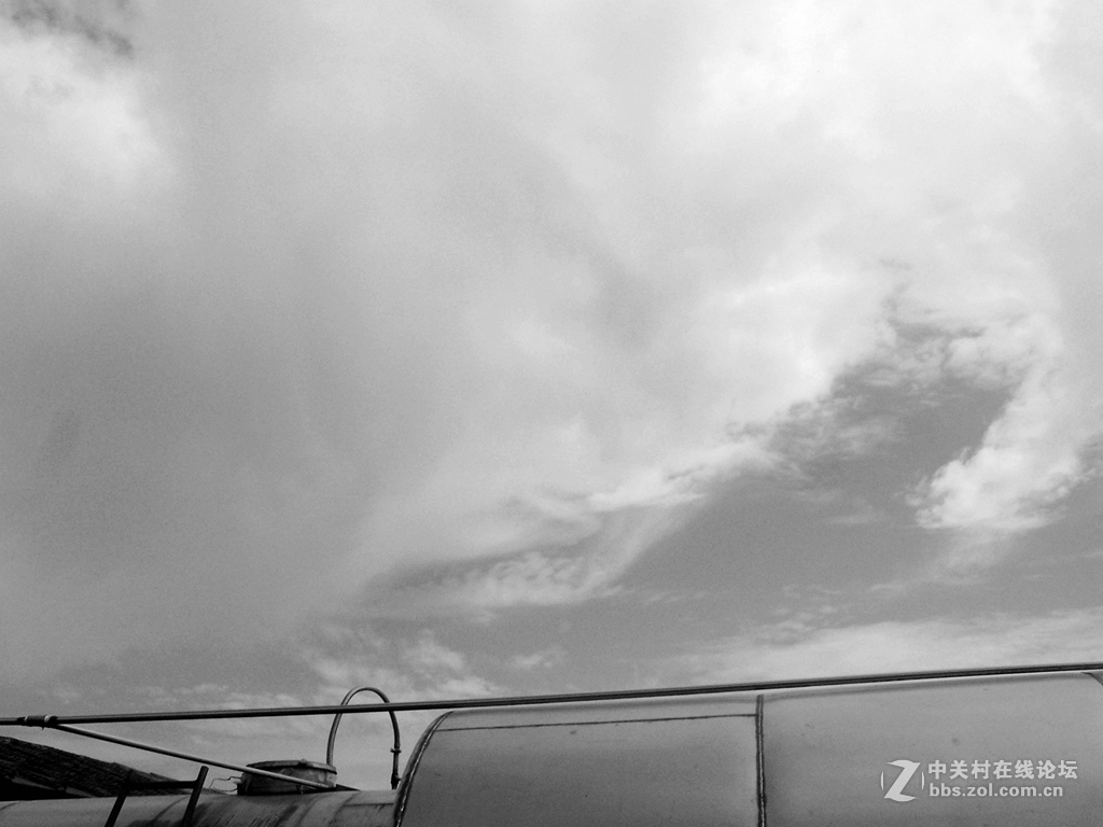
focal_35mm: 38
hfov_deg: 49.0
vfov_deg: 37.7
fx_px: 1211
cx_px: 552
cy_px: 414
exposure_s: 1/1000
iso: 80
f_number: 5.6
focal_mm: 6.3
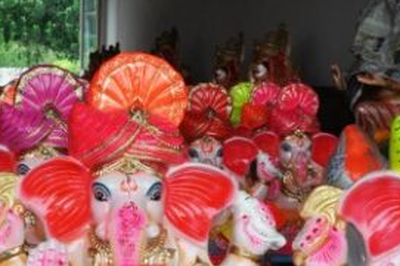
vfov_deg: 12.5
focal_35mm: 108
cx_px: 121
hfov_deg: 18.9
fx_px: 1199
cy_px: 242
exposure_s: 1/125
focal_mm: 28
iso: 200
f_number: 11
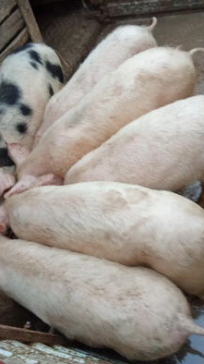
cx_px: 96
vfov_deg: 62.7
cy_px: 182
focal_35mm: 31
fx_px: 299
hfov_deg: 37.7
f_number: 2
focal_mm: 2.78
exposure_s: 1/33.3
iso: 125
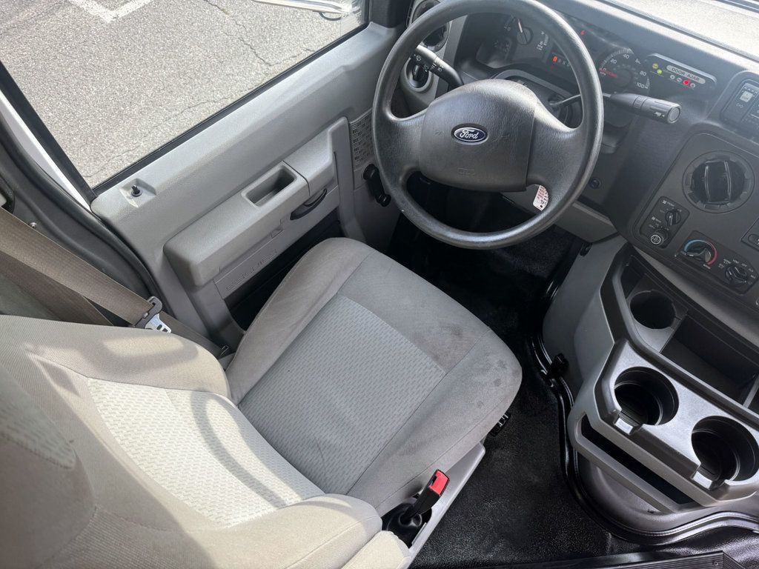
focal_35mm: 24
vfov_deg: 56.8
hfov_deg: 71.6
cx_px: 380
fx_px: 526
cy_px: 284
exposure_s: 1/121
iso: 50
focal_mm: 6.76
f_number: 1.78
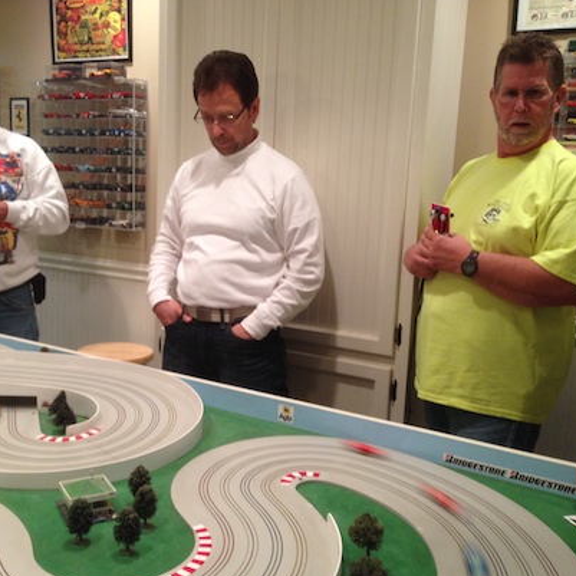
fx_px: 753
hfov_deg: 41.8
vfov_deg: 41.9
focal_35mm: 40
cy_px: 294
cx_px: 254
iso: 125
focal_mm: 4.12
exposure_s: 1/20
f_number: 2.4
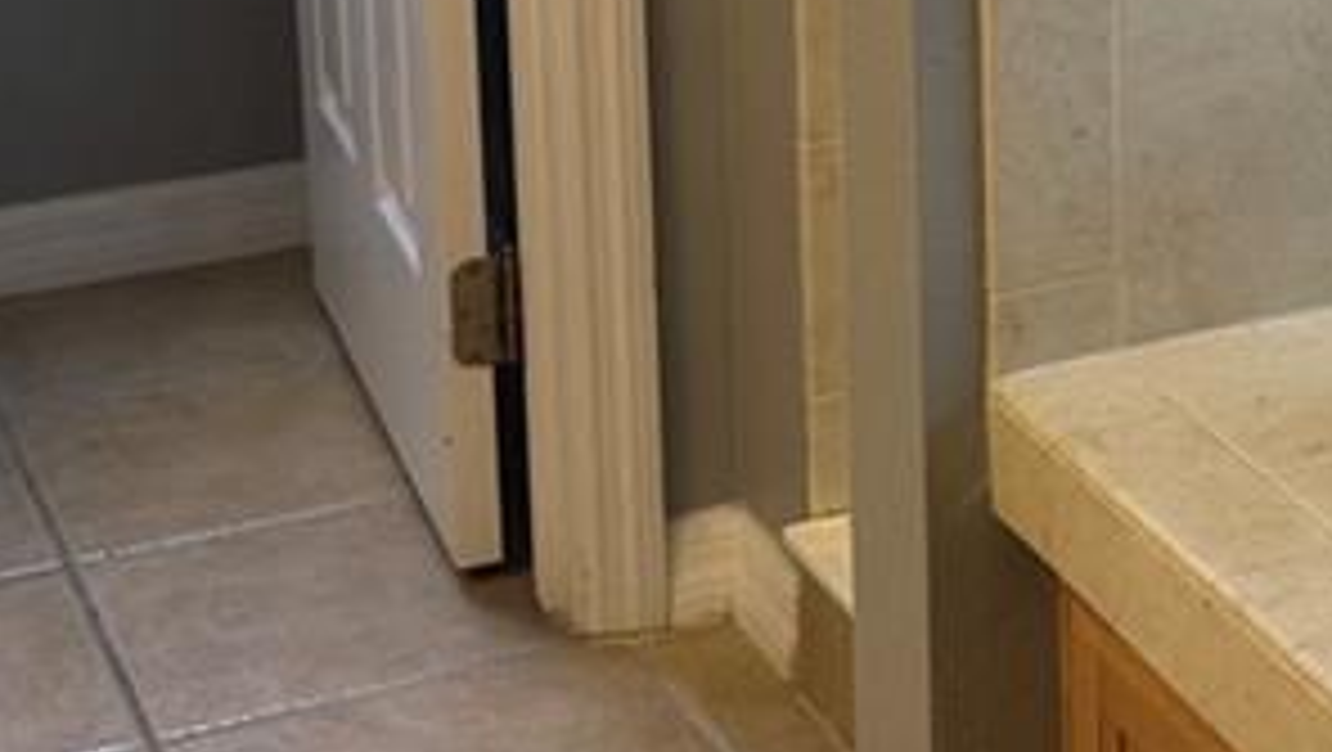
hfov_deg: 18.3
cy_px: -324
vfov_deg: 11.1
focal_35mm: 106
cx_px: 1872
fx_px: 3747
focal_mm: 6.76
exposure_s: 1/60
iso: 125
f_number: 1.78
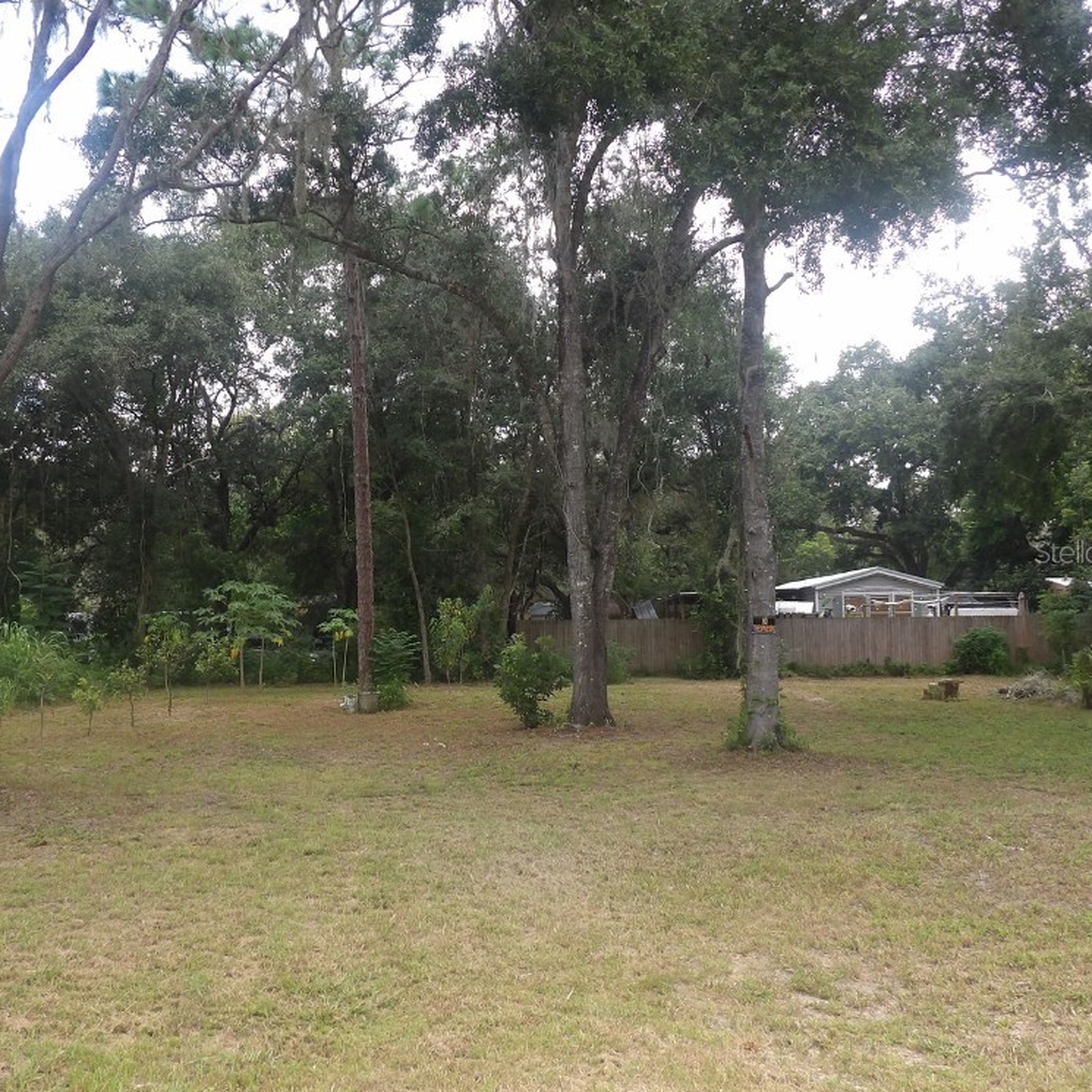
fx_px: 1213
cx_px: 422
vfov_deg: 48.4
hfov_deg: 48.1
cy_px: 551
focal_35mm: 34
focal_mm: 5
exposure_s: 1/154
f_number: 3.4
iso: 100
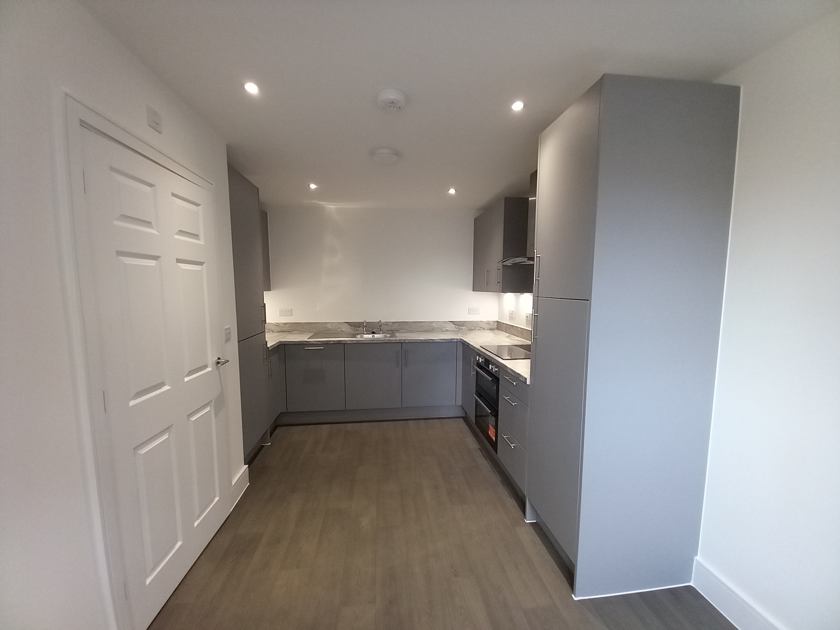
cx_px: 420
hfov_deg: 106.2
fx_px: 315
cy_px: 315
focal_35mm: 13
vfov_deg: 89.9
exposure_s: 1/50
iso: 250
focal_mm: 1.13
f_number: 2.2
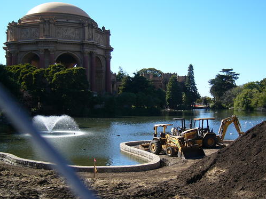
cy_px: 109
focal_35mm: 45
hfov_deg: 42.1
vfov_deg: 32.1
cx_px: 139
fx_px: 346
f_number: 2.8
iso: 50
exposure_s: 1/640
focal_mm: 5.8
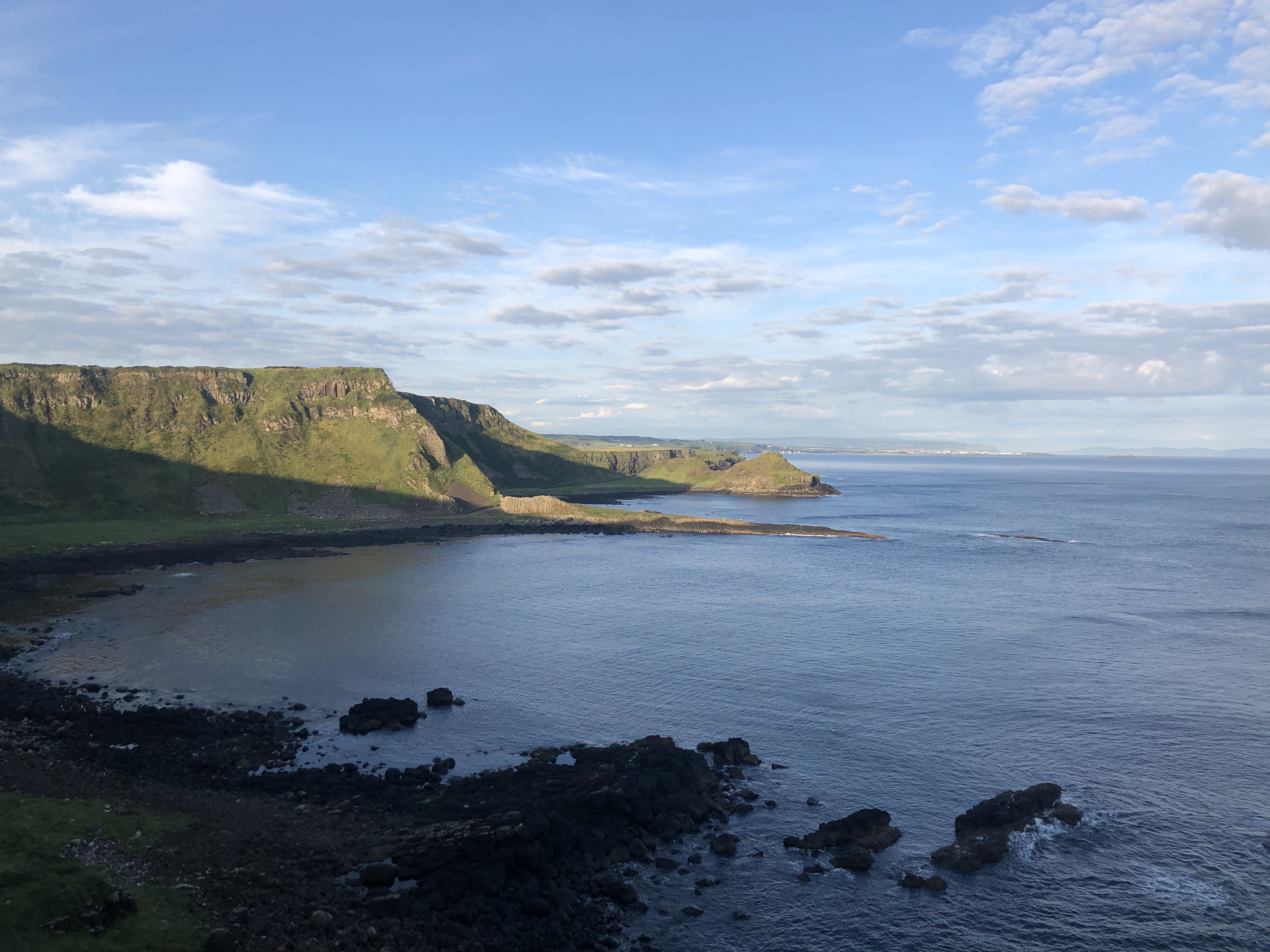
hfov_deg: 63.4
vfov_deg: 49.7
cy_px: 476
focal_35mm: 28
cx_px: 635
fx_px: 1027
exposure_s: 1/1143
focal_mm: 4
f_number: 1.8
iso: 20
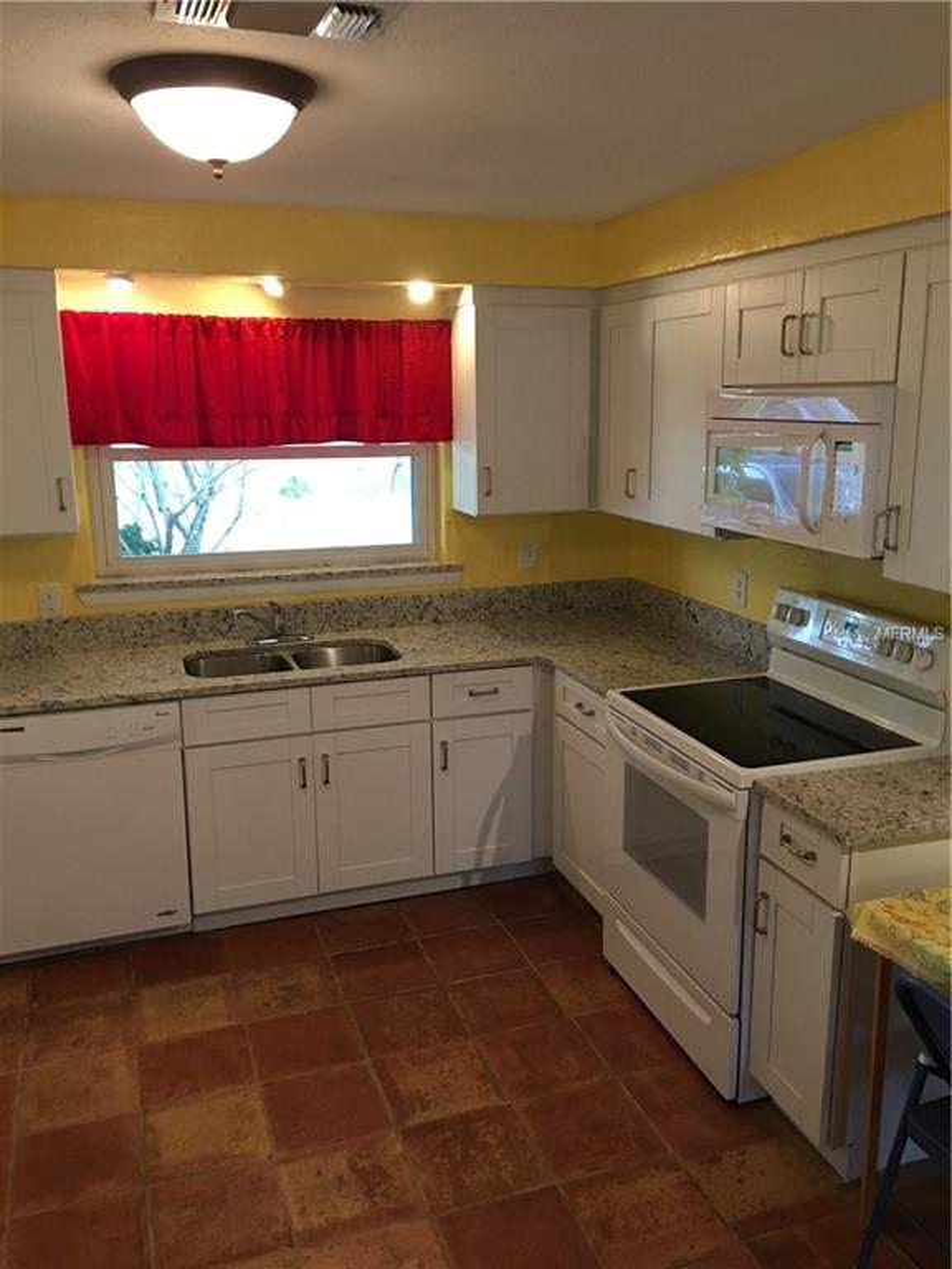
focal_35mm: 29
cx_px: 476
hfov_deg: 48.2
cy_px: 634
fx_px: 1063
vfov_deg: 61.7
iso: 80
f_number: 2.2
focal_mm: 4.15
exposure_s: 1/15
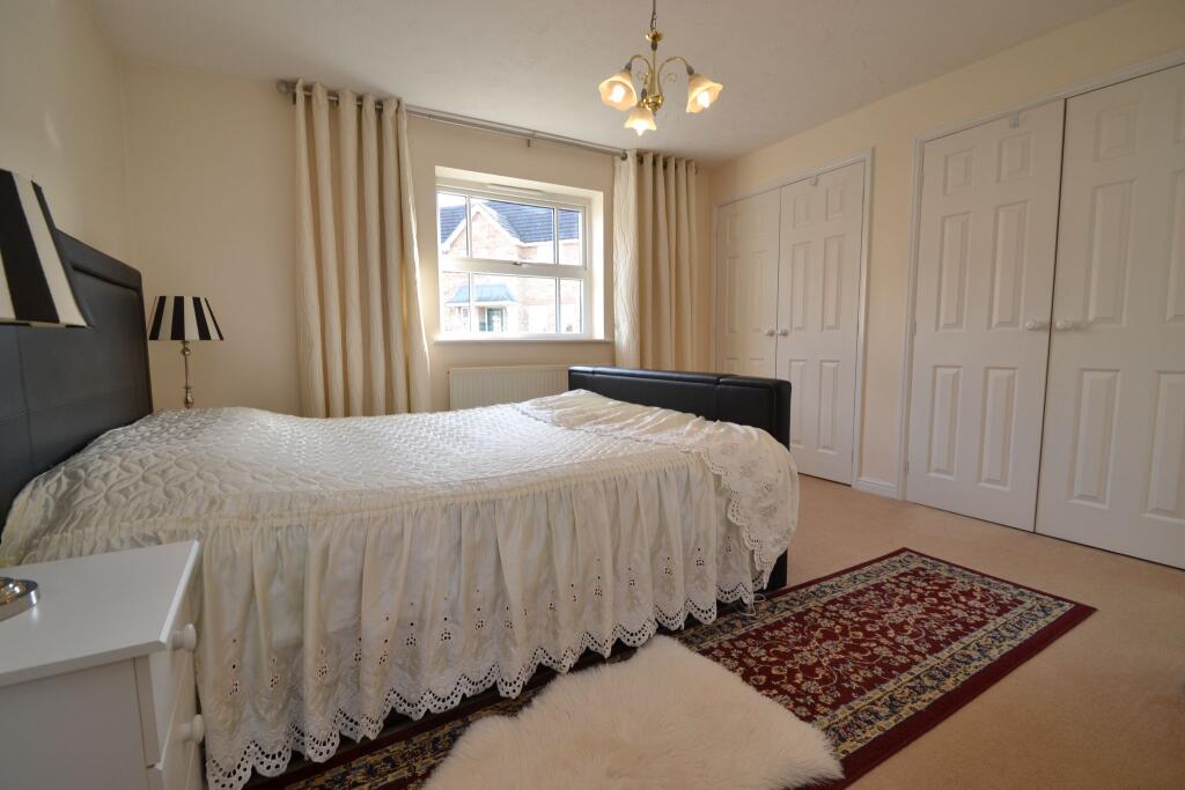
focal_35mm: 15
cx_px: 592
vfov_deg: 77.3
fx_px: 494
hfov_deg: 100.4
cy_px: 395
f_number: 5
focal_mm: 10
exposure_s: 1/100
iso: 400
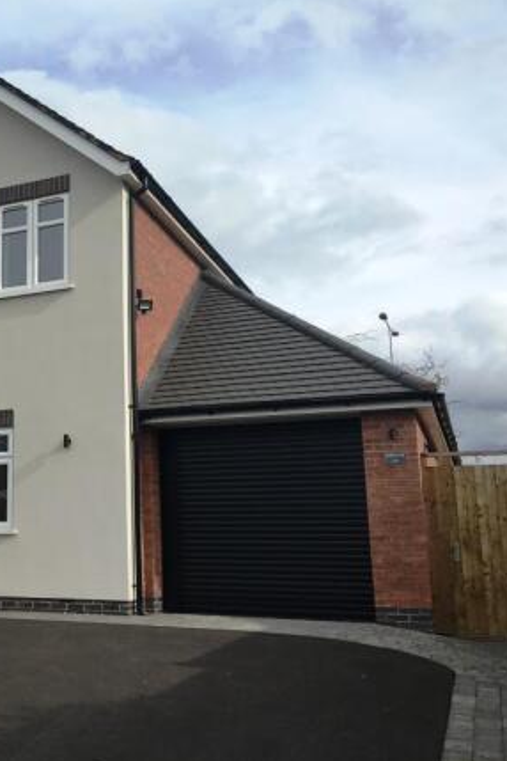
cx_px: 42
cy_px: 379
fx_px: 866
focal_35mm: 41
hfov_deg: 31.0
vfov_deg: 47.4
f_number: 2.2
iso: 25
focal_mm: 4.15
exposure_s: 1/1672
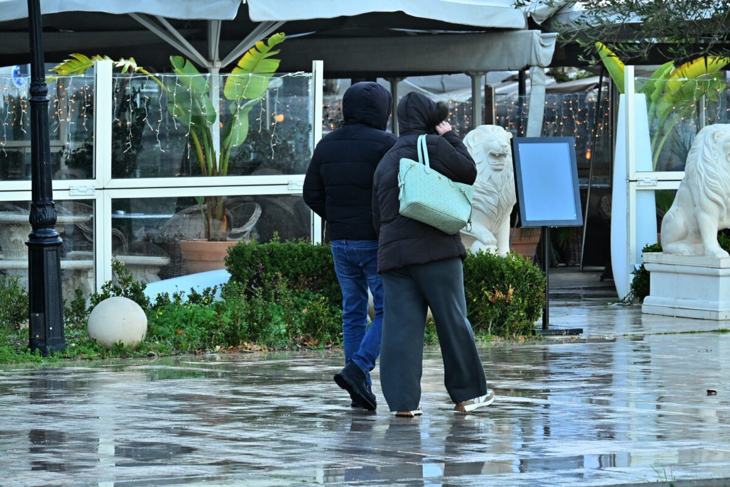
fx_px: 3650
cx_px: 365
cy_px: 244
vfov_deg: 7.6
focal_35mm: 180
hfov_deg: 11.4
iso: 1250
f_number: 7.1
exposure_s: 1/320
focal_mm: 120
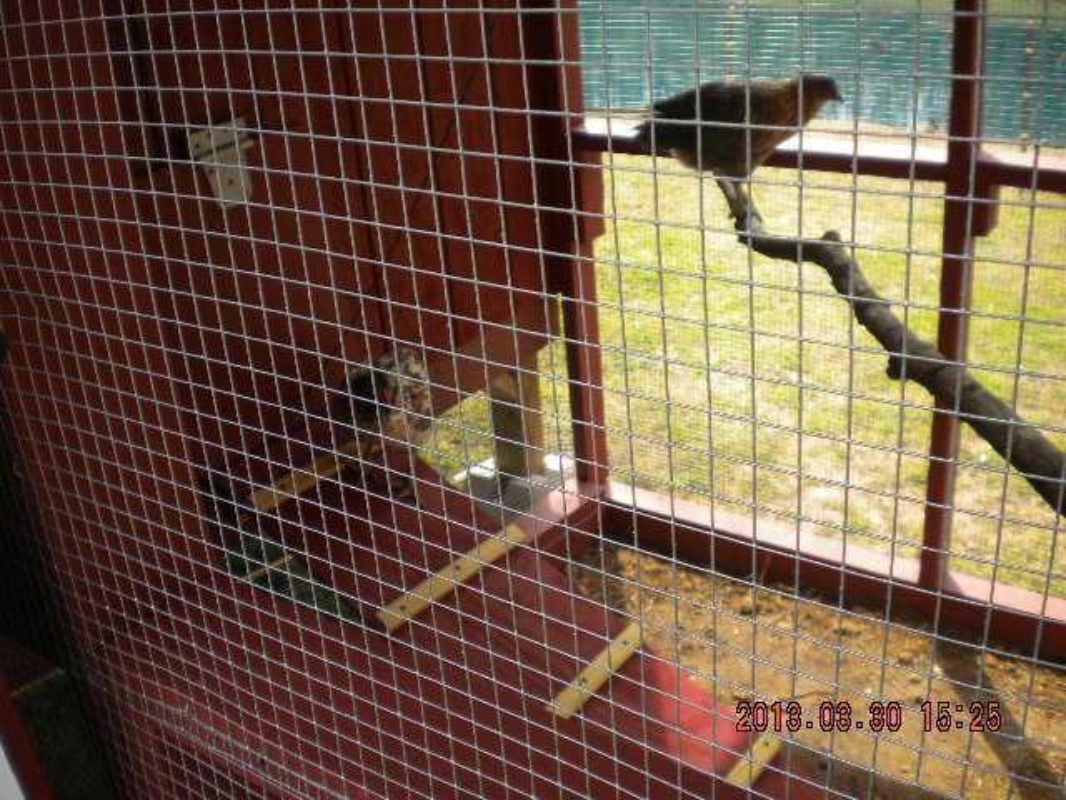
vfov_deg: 40.7
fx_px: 1078
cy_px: 400
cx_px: 533
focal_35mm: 35
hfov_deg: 52.6
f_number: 3.1
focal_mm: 6.3
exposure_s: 1/243
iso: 80
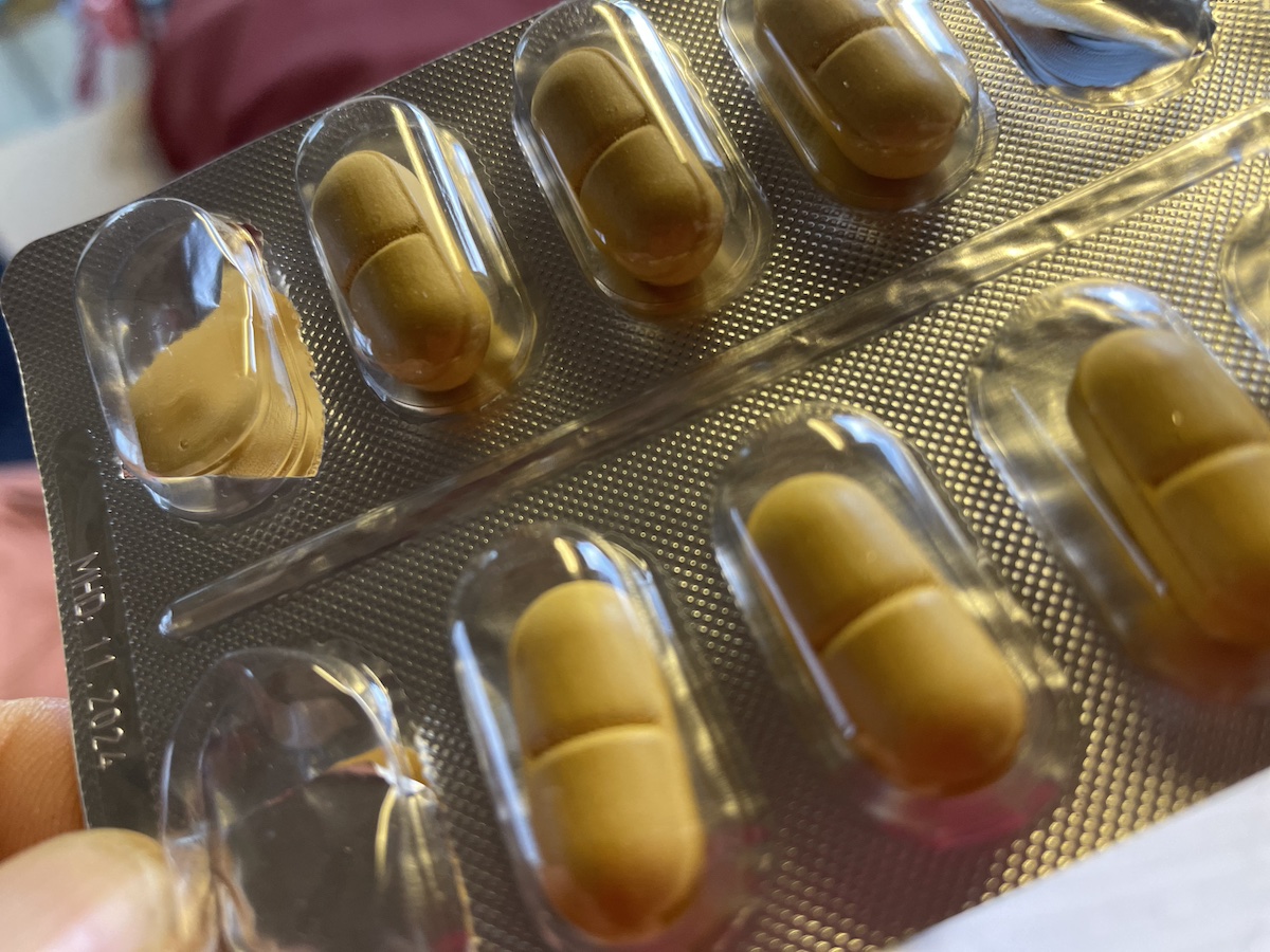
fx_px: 954
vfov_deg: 53.1
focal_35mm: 26
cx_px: 635
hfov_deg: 67.3
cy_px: 476
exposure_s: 1/50
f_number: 1.6
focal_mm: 4.2
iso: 125
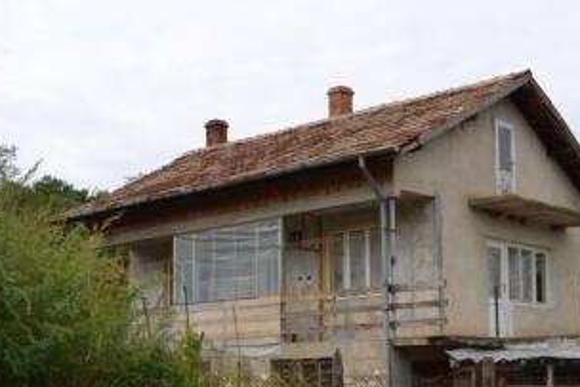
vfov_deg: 22.2
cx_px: 366
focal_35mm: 61
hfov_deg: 32.7
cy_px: 268
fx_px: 983
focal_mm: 26
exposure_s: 1/200
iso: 100
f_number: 7.1
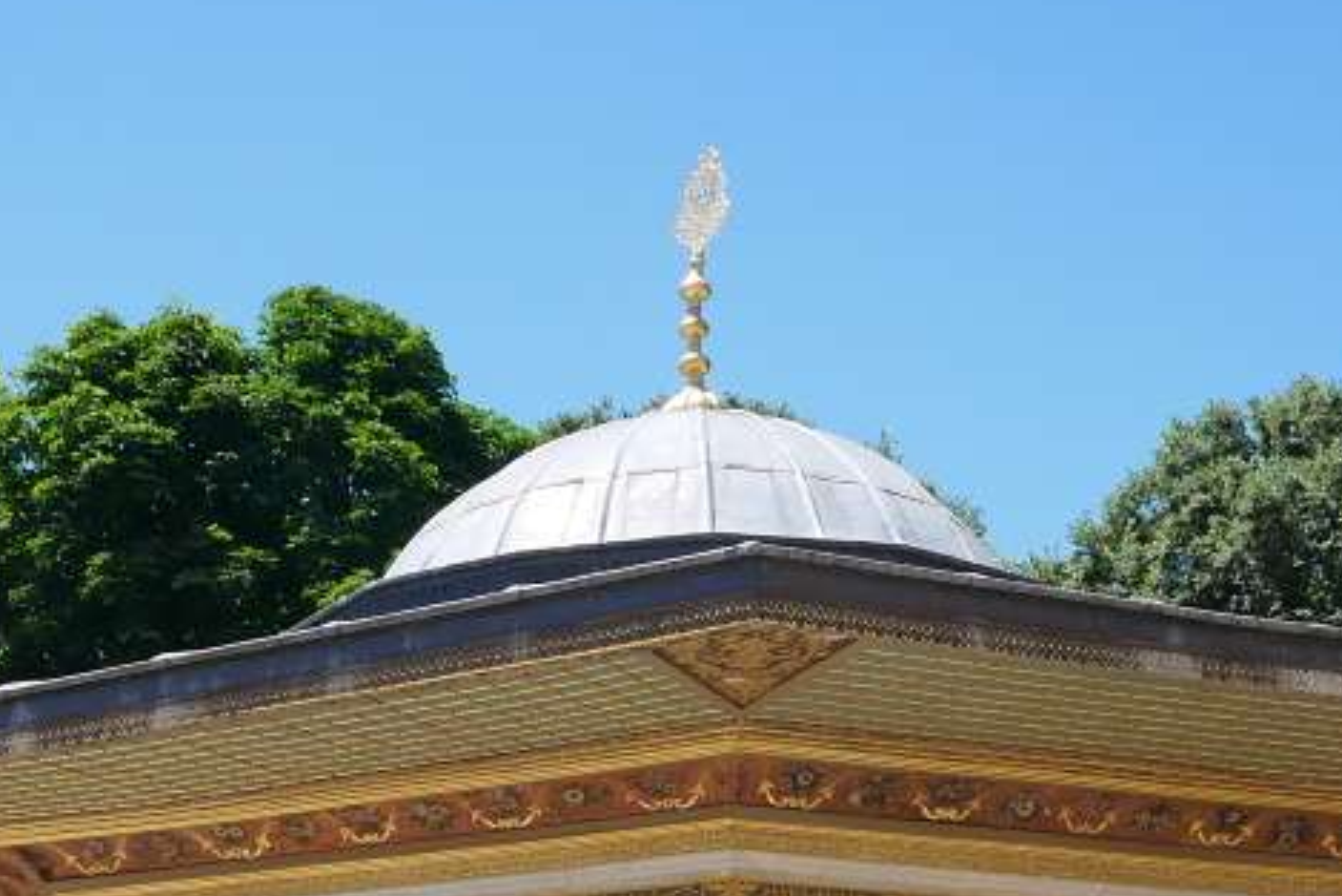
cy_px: 1106
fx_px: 2647
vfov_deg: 18.1
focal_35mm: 71
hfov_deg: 28.4
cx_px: 668
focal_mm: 15
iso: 200
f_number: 7.1
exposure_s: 1/400
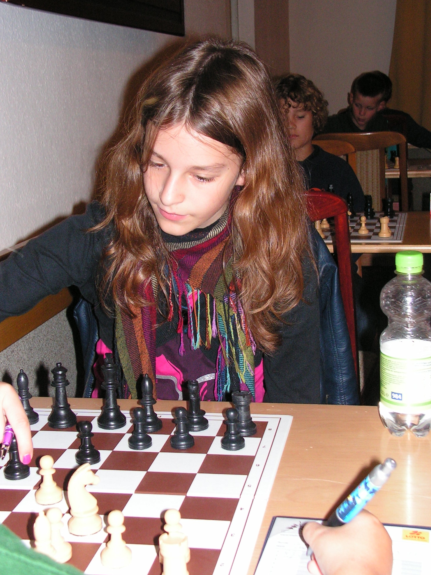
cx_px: 209
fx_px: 913
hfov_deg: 26.6
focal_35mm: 55
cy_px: 282
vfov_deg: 34.9
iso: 200
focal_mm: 8.9
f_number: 3.2
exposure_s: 1/60
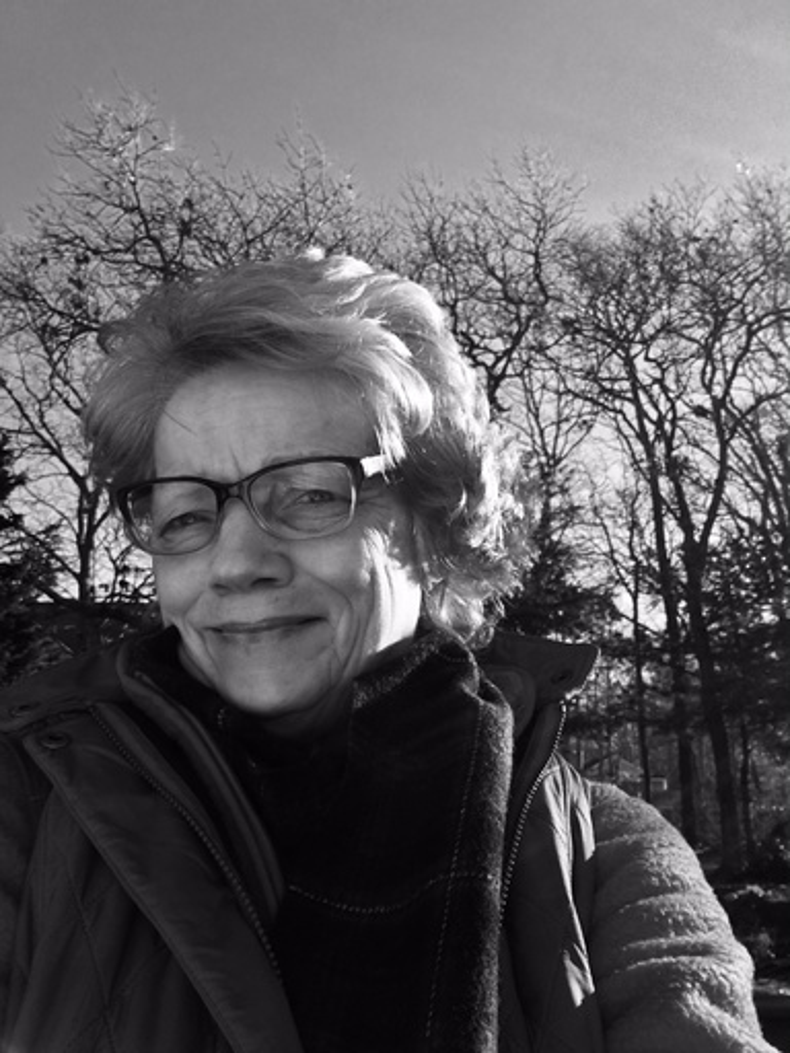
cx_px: 395
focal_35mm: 31
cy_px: 526
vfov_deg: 58.4
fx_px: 943
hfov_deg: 45.4
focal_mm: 2.65
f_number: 2.2
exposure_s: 1/490
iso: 32
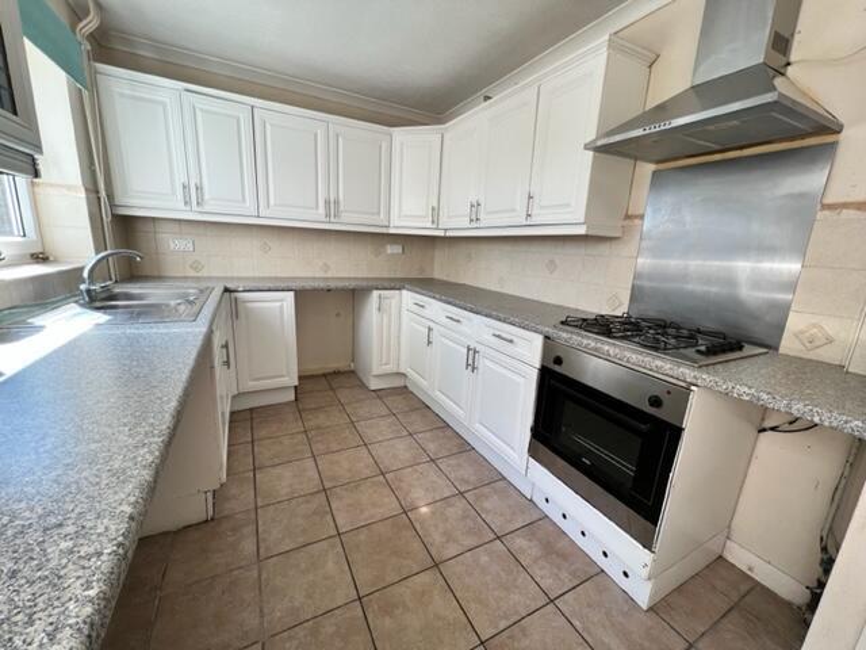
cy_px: 325
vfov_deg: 89.9
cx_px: 433
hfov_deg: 106.2
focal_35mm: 13
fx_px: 325
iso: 40
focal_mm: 1.57
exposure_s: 1/99
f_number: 1.8
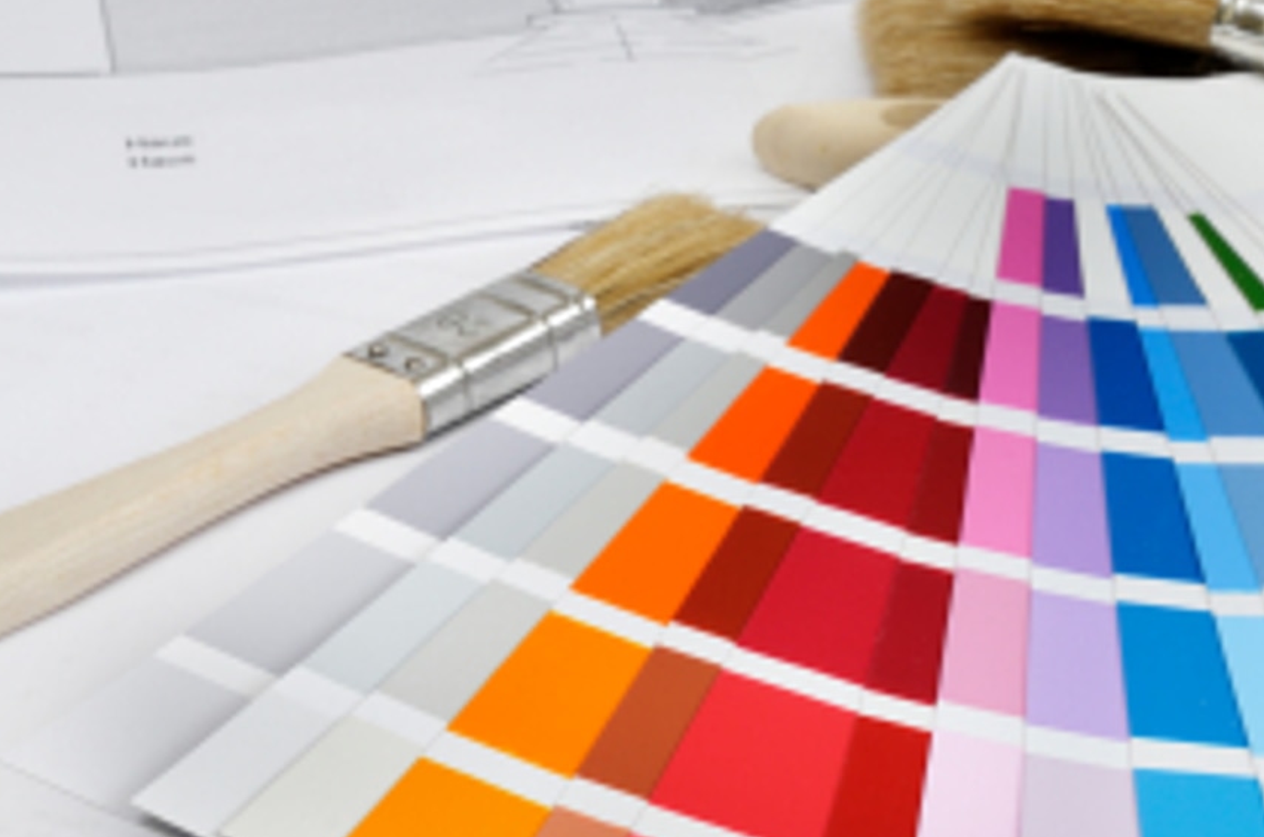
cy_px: 425
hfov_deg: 17.1
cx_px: 847
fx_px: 4199
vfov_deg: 11.4
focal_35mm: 120
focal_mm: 45
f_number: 18
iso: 200
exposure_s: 1/200
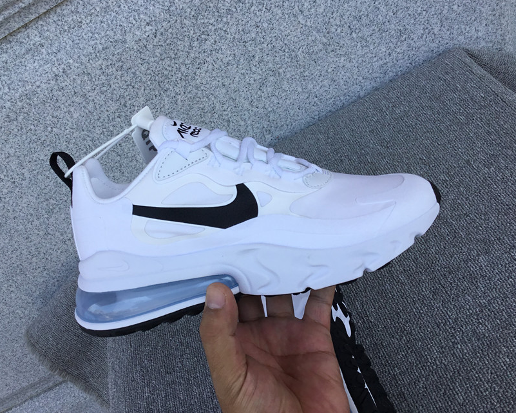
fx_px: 519
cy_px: 206
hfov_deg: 52.8
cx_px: 240
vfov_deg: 43.4
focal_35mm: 34
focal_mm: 3.3
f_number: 2.4
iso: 25
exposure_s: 1/390
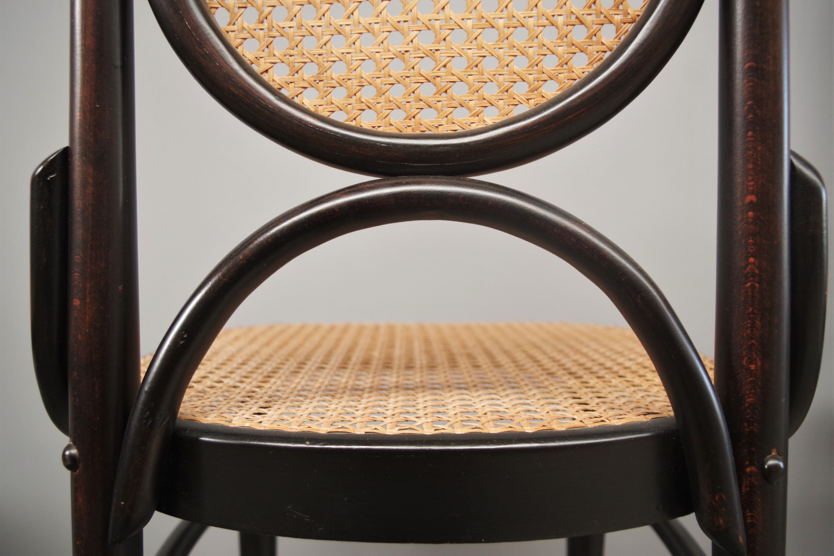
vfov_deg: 47.9
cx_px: 417
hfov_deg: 67.4
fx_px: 625
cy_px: 278
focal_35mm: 27
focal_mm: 18
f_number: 3.5
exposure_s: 1/50
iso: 800
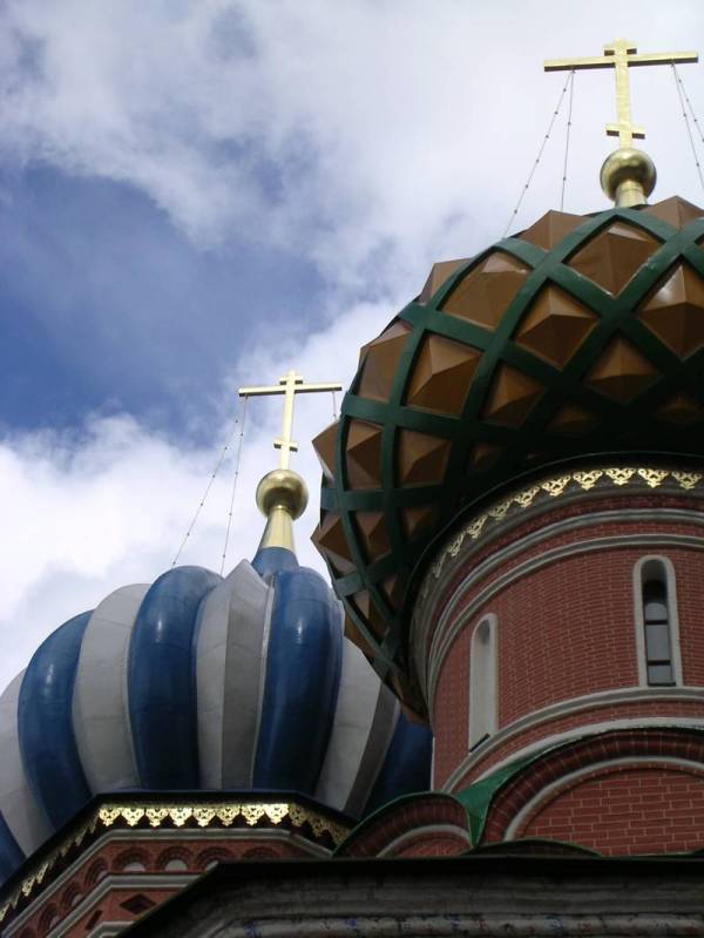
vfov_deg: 17.9
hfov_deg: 13.5
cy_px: 469
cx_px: 352
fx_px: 2980
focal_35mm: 110
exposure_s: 1/601
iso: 100
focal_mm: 16.7
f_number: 4.8
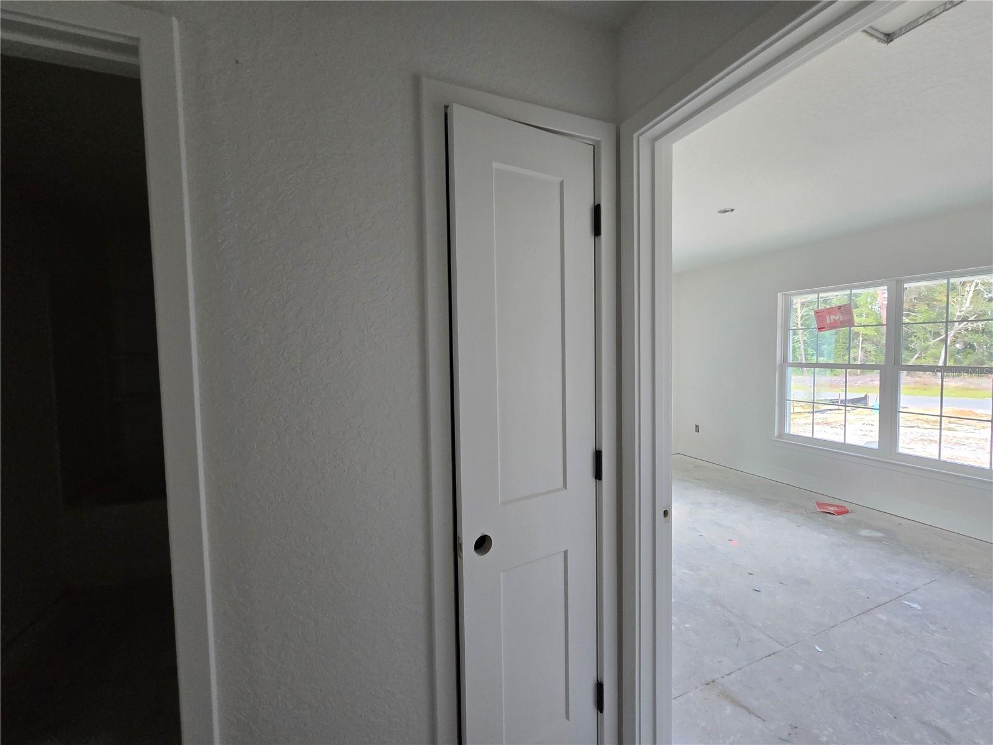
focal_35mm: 13
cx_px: 496
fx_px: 373
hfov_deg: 106.2
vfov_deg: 89.9
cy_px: 372
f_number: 2.2
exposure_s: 1/100
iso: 200
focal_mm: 2.2
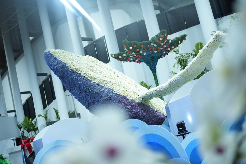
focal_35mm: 50
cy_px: 82
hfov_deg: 39.6
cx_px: 123
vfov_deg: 27.0
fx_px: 342
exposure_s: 1/320
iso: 400
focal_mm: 50
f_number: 1.4
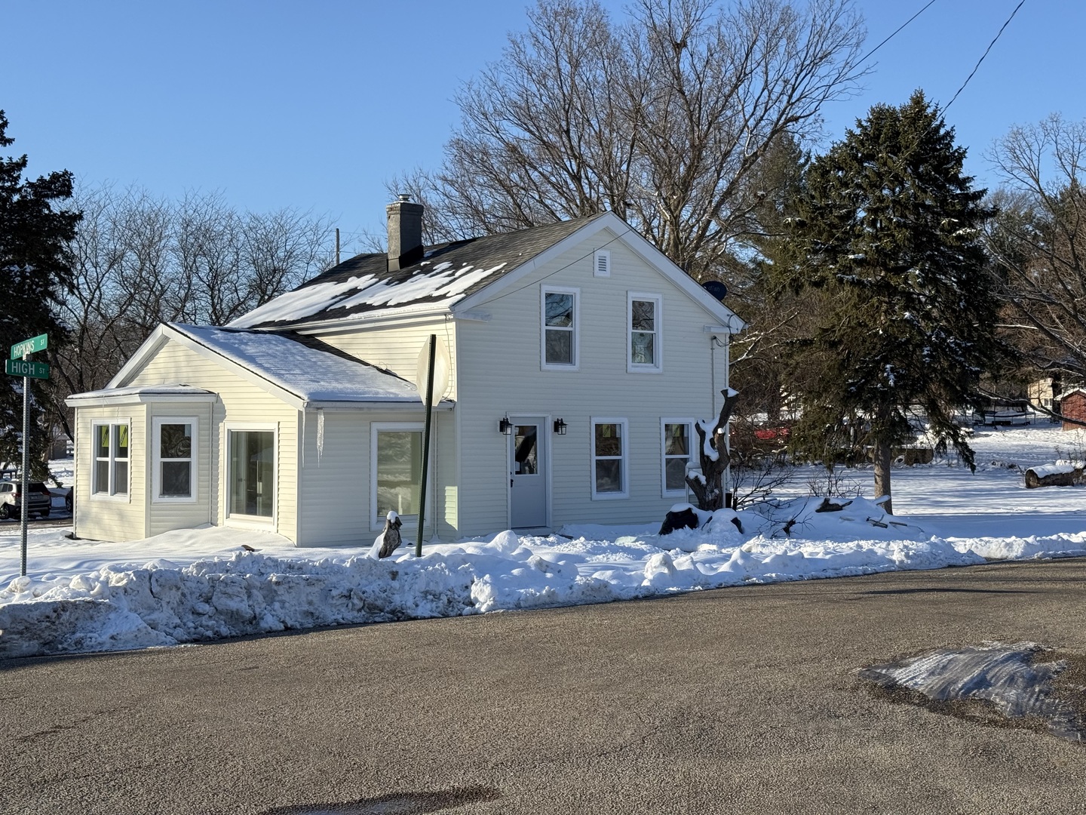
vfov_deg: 30.3
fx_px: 1506
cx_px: 543
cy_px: 408
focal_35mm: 48
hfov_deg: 39.7
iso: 64
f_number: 1.78
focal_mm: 6.76
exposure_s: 1/4878
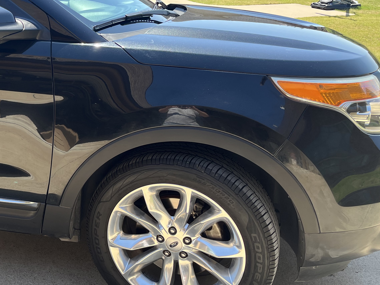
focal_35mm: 46
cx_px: 48
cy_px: 117
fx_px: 505
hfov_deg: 38.8
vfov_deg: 31.4
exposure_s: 1/723
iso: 50
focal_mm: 5.1
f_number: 1.6
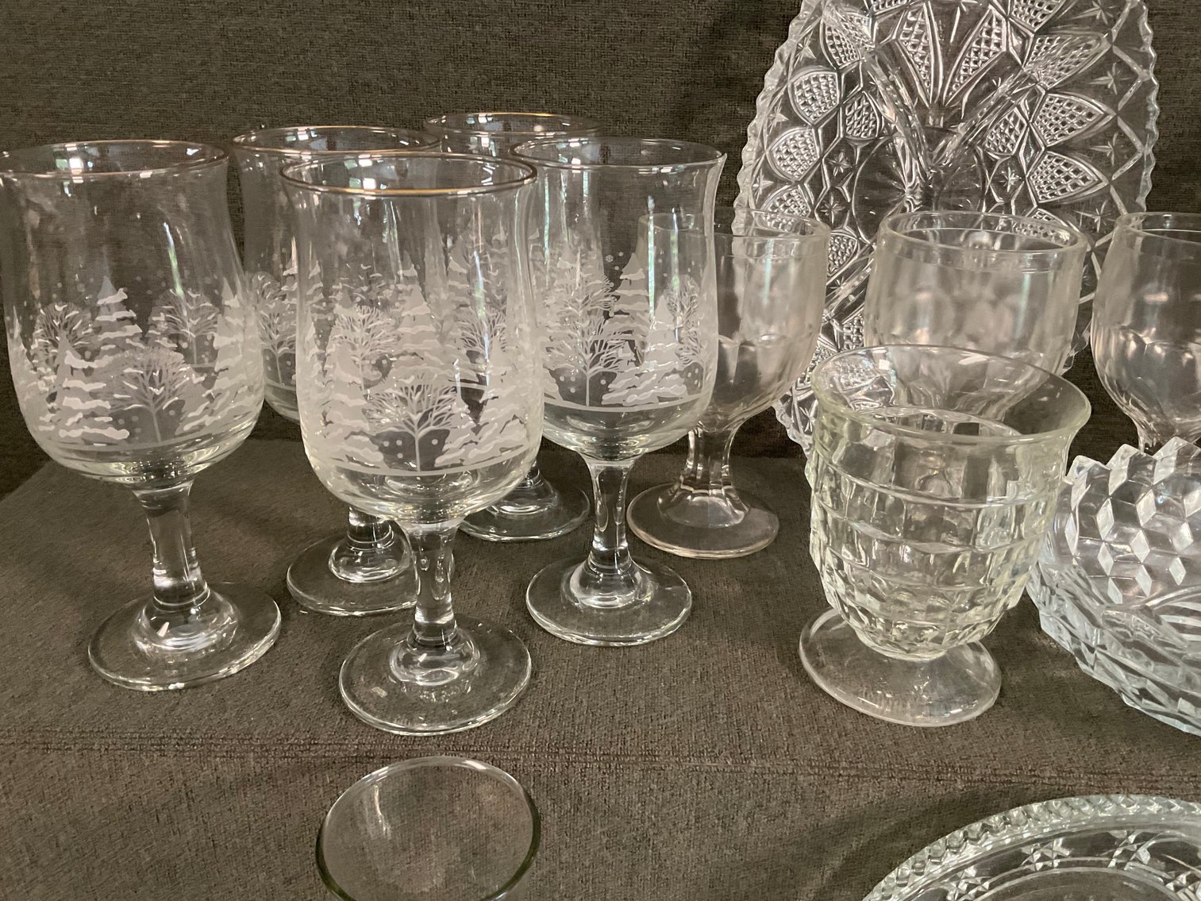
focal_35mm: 29
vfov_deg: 48.2
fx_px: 1006
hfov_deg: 61.7
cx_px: 600
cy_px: 450
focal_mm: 3
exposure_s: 1/60
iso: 250
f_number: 1.8
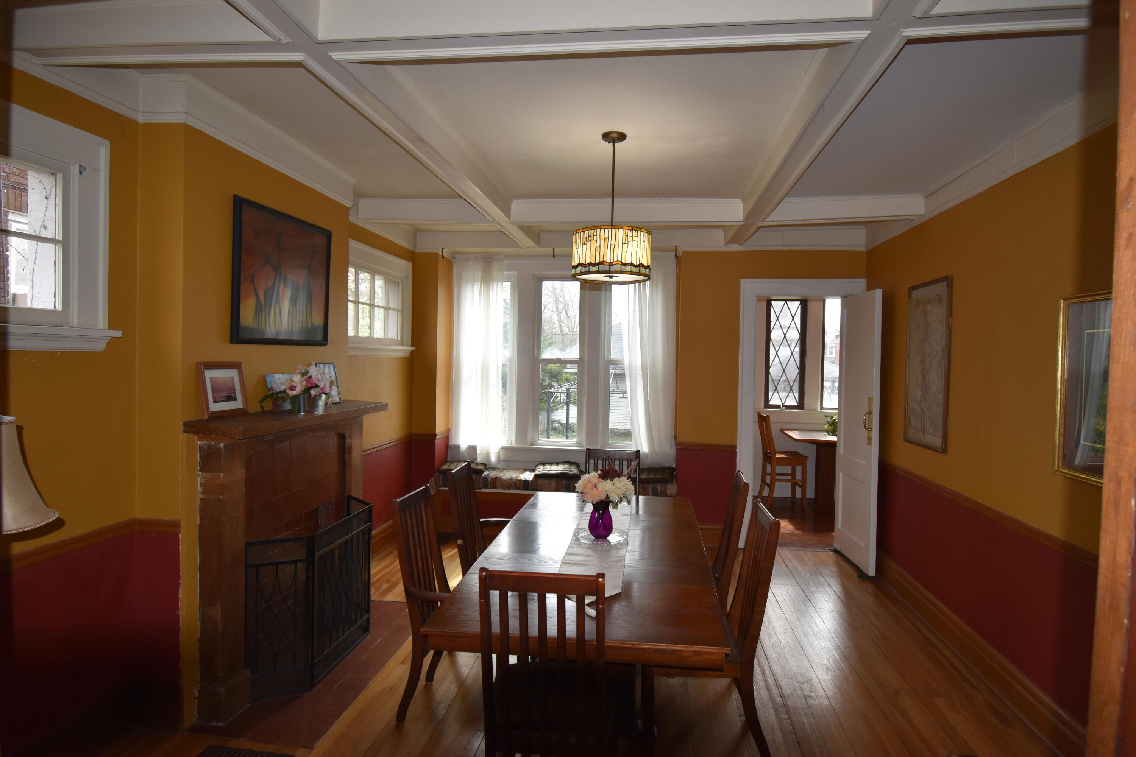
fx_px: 615
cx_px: 568
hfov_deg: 85.4
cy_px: 378
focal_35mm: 20
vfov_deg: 63.2
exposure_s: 1/200
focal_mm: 13
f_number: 4.8
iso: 400
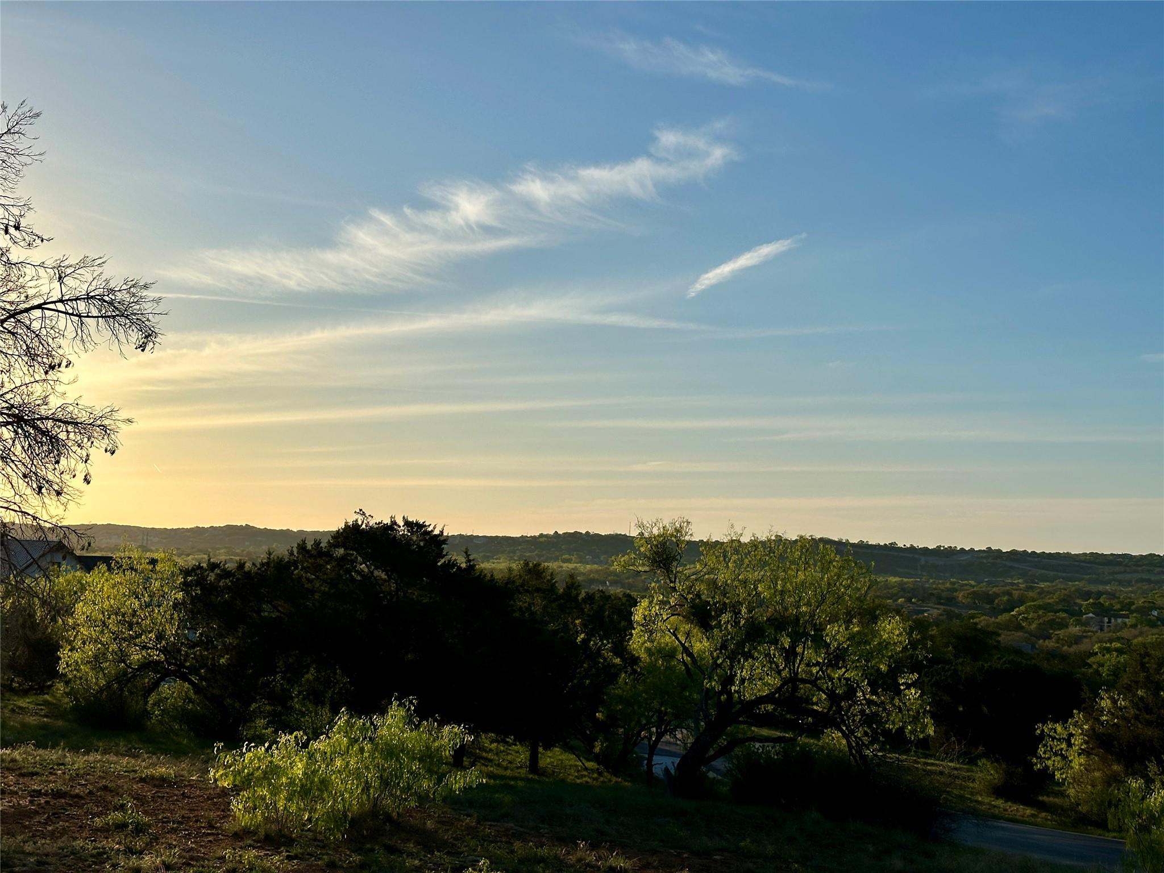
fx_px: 1614
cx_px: 582
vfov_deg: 30.3
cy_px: 436
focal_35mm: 48
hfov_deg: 39.7
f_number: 1.78
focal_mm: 6.86
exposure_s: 1/8929
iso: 64
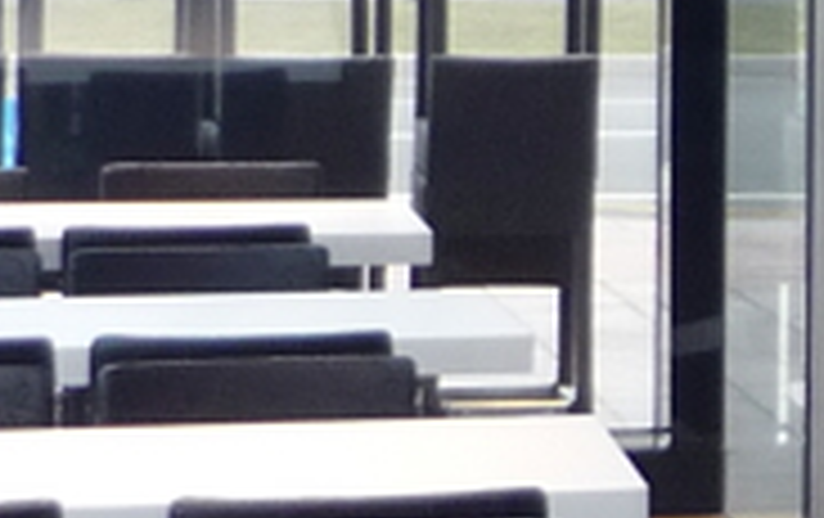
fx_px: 5150
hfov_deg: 8.2
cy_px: -149
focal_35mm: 229
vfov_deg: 5.7
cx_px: 2184
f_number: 2.8
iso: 160
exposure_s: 1/30
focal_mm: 5.5
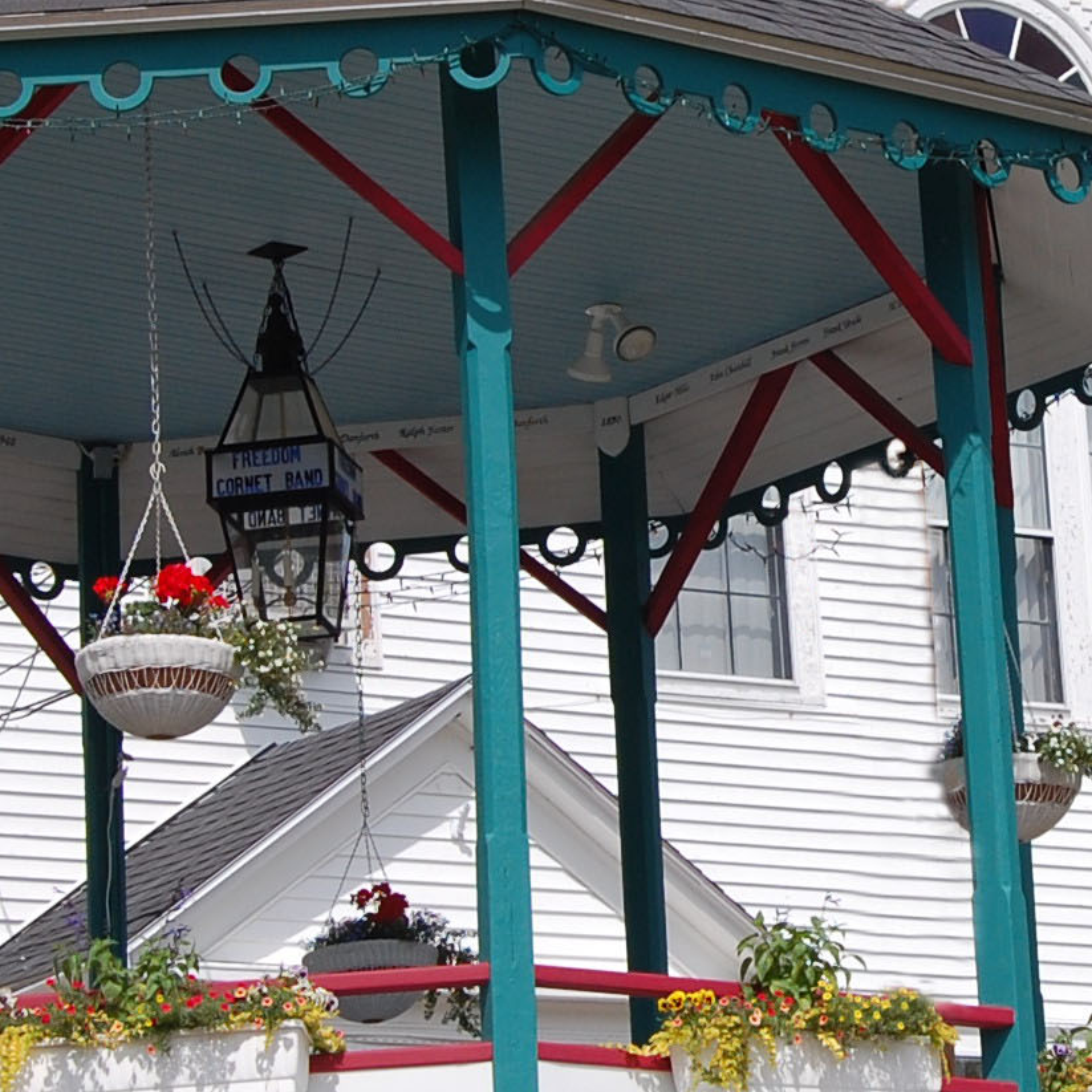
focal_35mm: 177
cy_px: 467
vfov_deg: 9.9
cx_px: 945
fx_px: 6317
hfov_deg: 9.8
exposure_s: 1/400
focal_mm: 38
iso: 200
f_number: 10
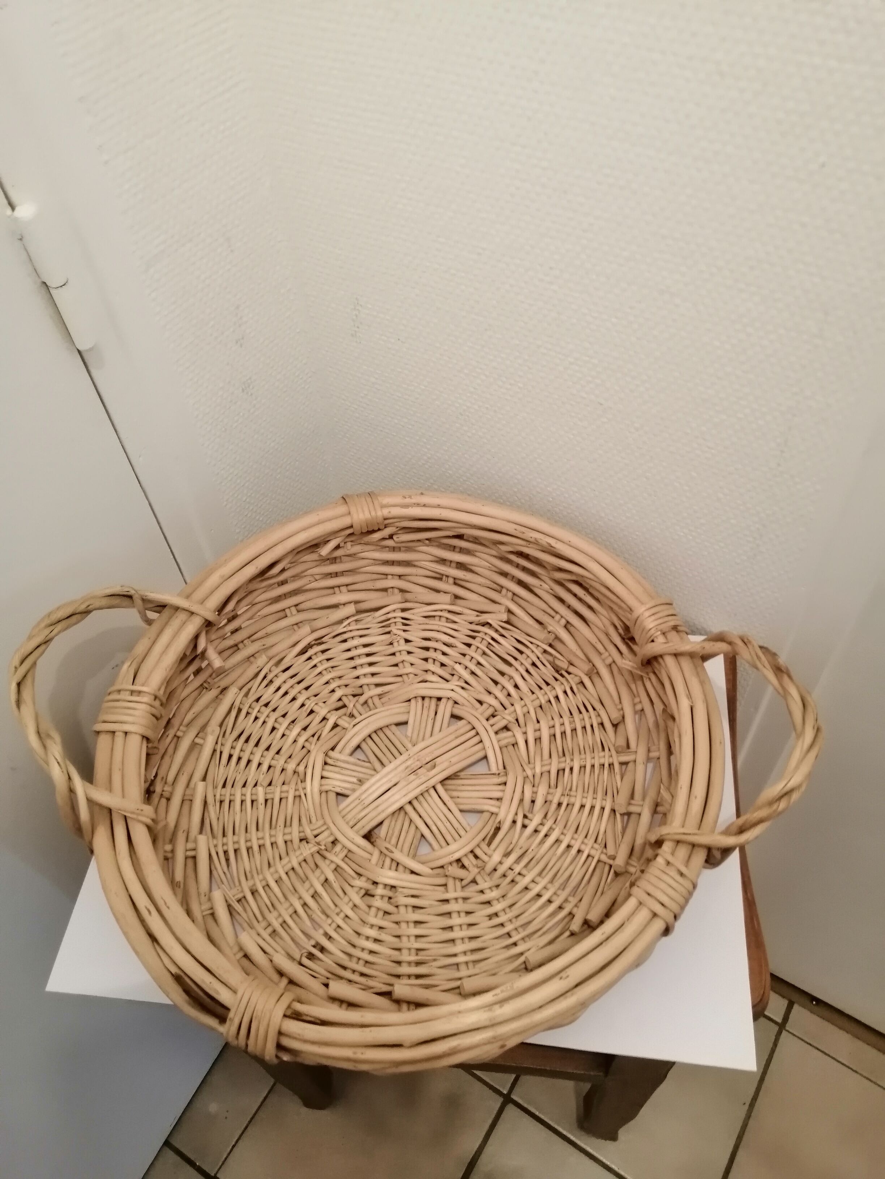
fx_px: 886
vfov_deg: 67.3
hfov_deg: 53.1
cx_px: 442
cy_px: 590
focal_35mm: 26
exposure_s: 1/33.3
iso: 320
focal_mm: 3.96
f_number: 1.8
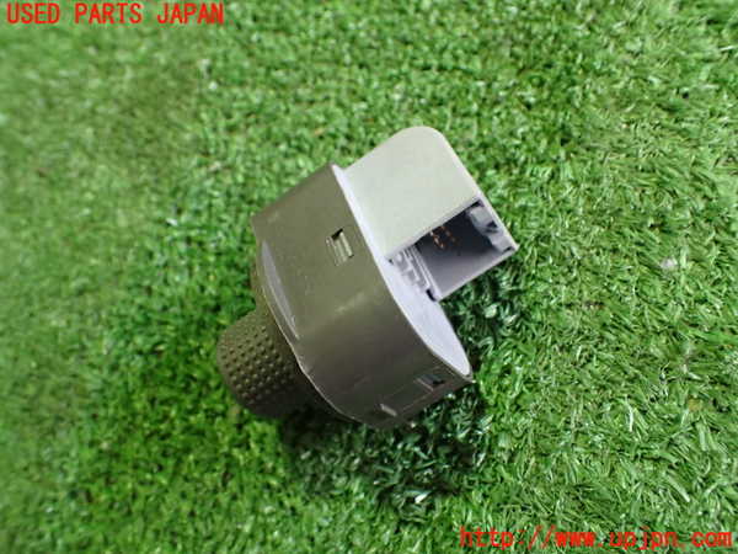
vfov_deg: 46.8
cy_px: 277
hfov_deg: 60.0
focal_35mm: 30
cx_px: 369
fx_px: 640
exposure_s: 1/50
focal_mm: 5.4
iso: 800
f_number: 2.3
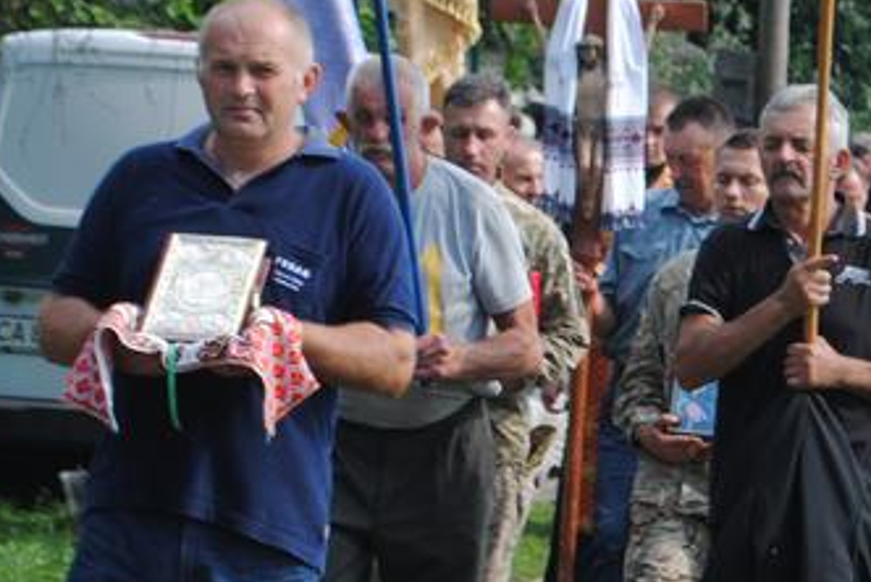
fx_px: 5594
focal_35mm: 231
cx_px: 1017
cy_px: 416
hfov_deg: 8.8
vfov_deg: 6.0
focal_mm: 50
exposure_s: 1/160
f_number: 6.3
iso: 100
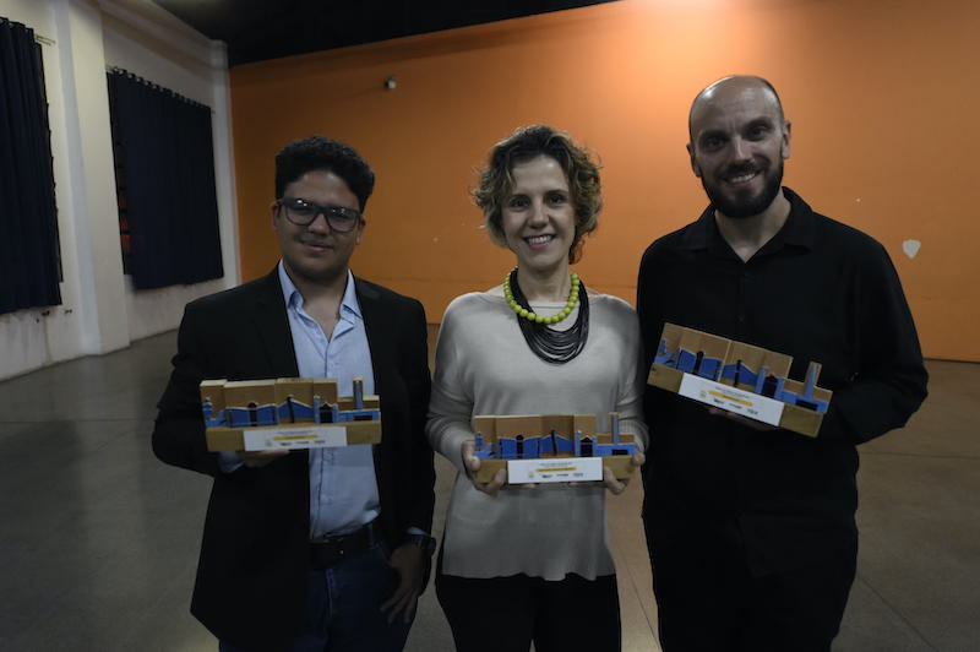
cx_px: 490
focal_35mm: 24
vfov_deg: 53.1
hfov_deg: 73.8
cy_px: 326
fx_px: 653
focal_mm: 24
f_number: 2.8
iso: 5000
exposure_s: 1/200
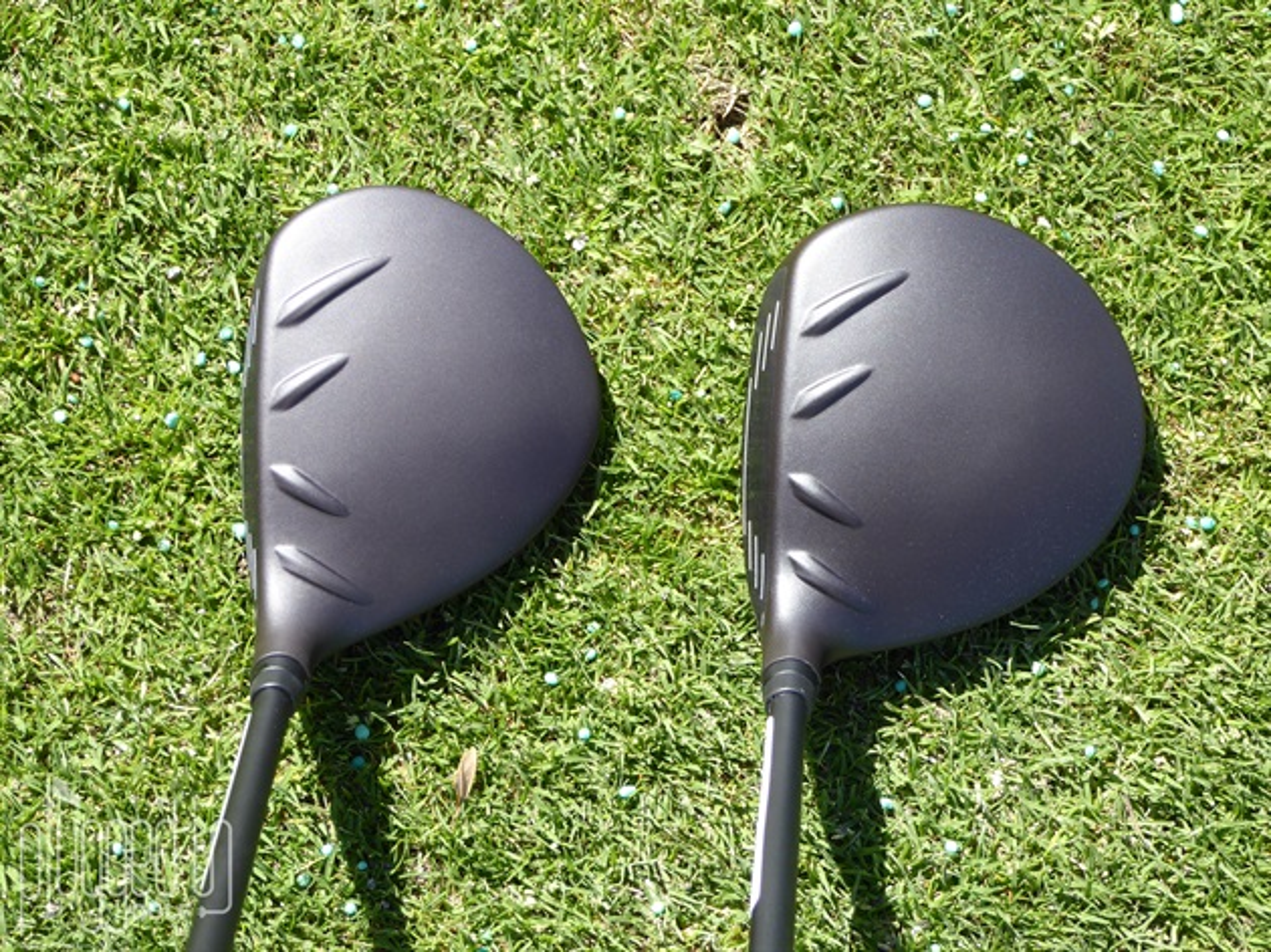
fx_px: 4294
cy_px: 476
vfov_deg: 12.7
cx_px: 636
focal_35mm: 117
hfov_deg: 16.8
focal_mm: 19
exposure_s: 1/125
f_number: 5.1
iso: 80
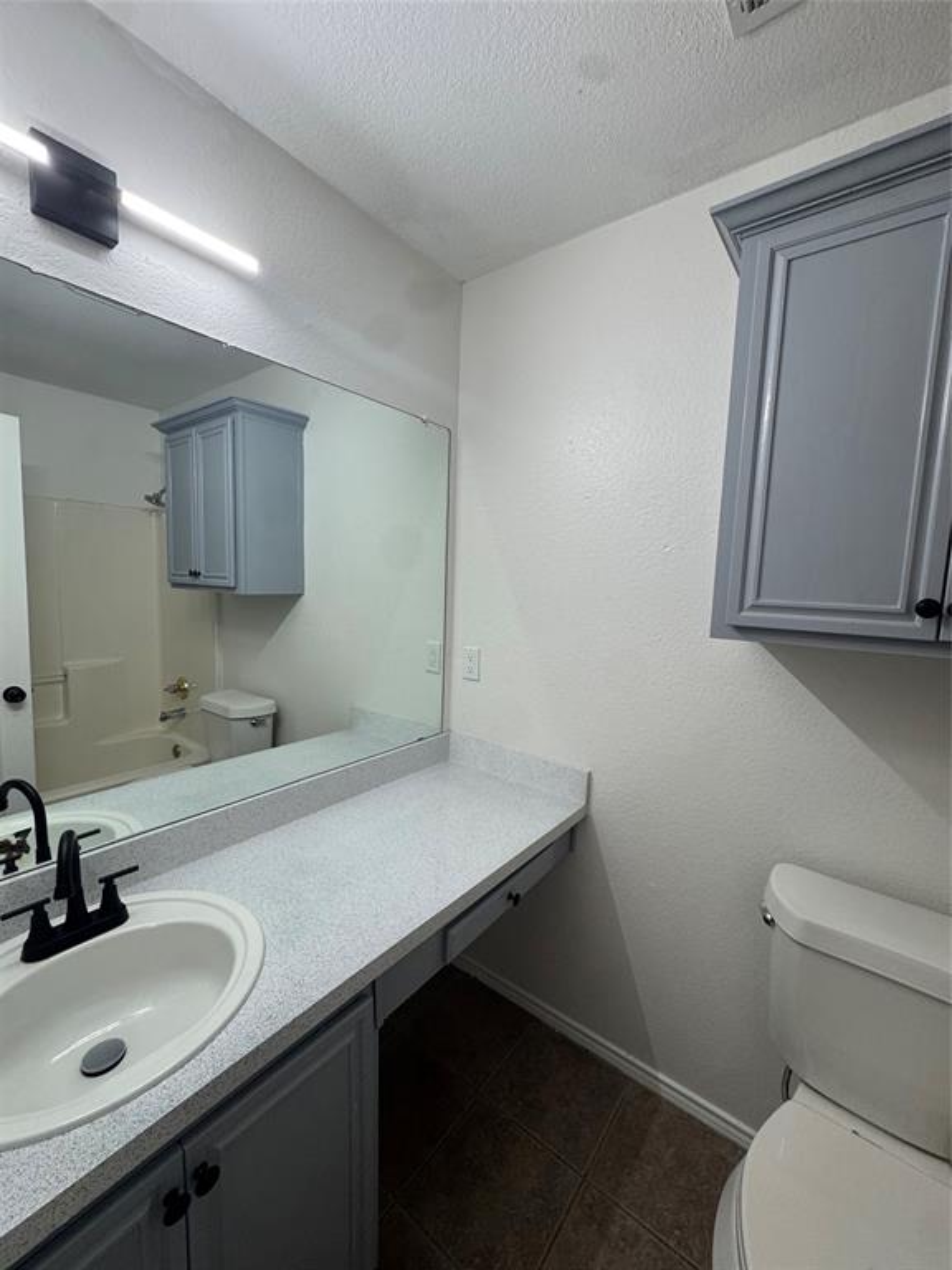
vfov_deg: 102.1
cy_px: 635
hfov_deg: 85.7
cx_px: 476
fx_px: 513
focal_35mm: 14
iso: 200
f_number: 2.2
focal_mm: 2.22
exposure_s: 1/120
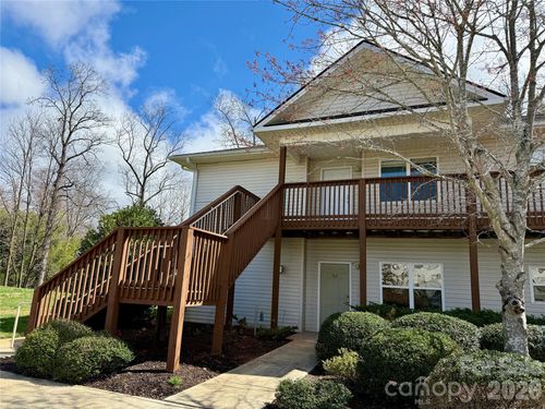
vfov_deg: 56.8
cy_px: 204
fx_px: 378
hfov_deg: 71.6
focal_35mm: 24
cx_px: 272
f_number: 1.78
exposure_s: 1/4167
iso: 100
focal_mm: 6.76
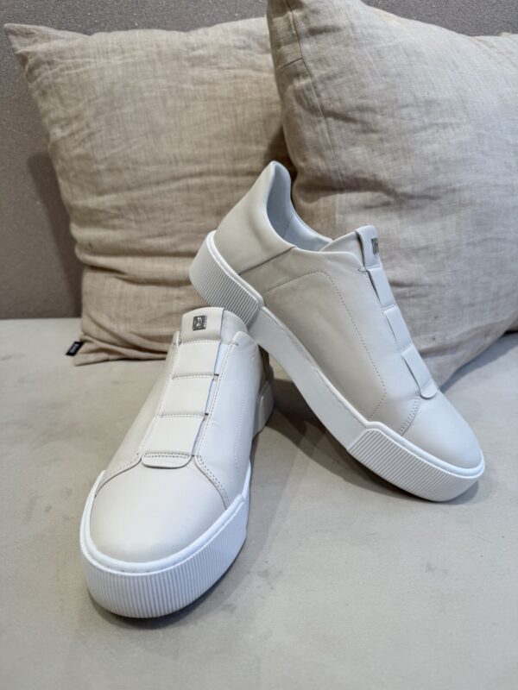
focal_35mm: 24
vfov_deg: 71.6
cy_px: 345
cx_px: 259
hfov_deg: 56.8
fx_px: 479
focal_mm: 6.76
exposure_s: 1/198
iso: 64
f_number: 1.78
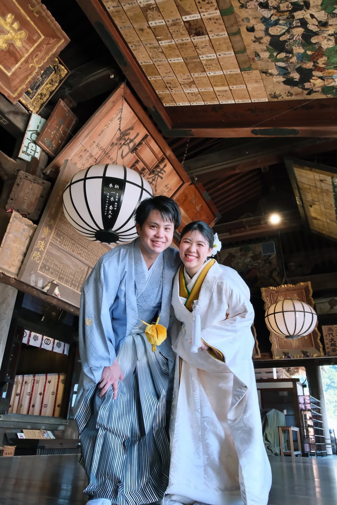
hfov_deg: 49.6
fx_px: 365
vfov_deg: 69.4
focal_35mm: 26
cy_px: 252
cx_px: 168
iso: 1600
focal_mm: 17
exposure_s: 1/100
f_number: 6.3
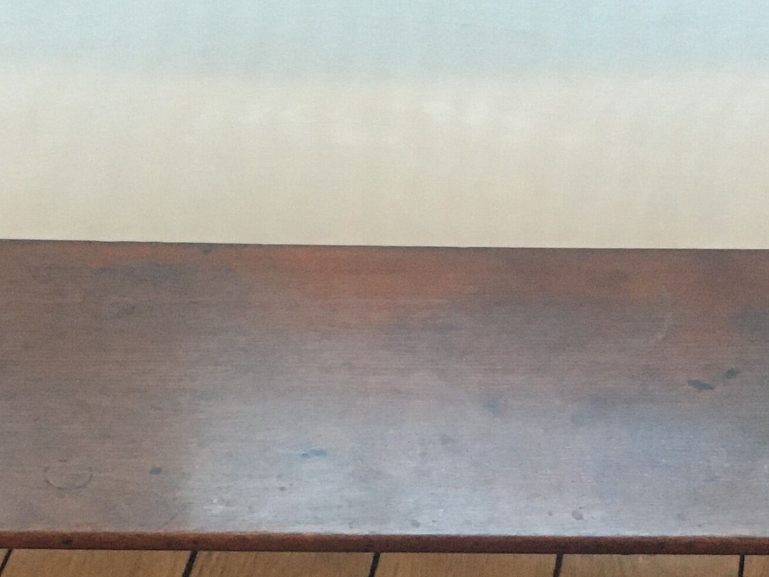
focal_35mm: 89
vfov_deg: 15.9
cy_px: 709
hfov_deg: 21.9
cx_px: 235
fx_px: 1977
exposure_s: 1/33
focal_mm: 4.15
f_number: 2.2
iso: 250
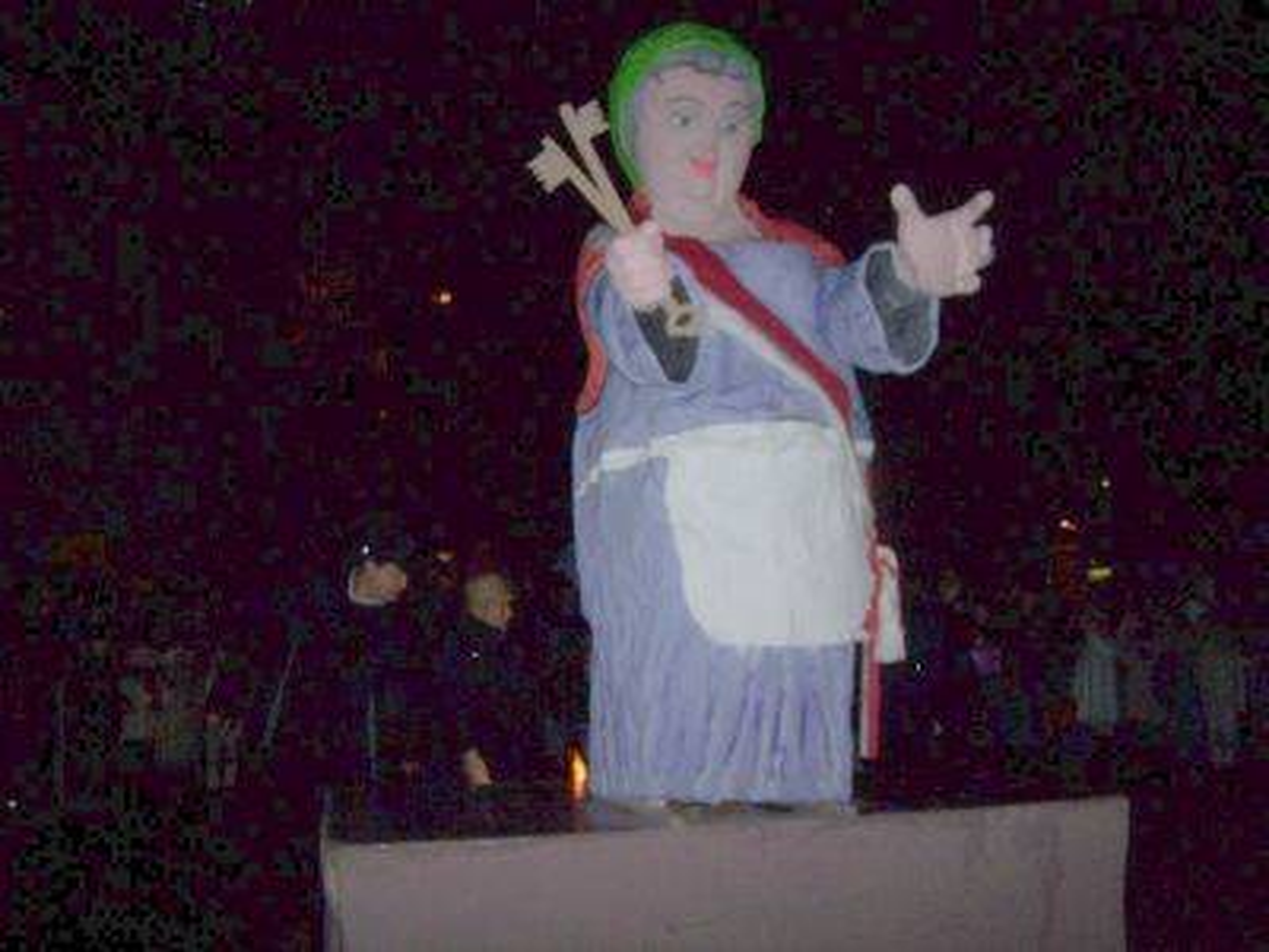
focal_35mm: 38
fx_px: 1393
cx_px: 634
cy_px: 476
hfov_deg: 49.0
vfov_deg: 37.7
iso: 140
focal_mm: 6.3
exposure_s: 1/60
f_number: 2.8
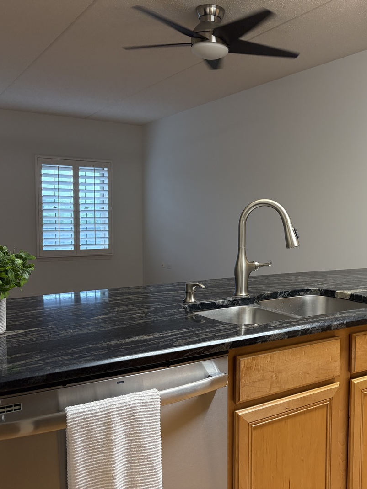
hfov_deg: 39.8
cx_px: 267
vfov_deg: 52.6
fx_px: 495
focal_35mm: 35
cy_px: 244
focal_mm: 5.96
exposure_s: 1/60
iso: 125
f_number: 1.6
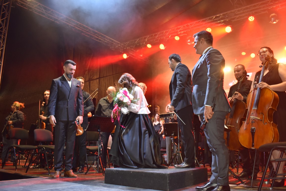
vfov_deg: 41.7
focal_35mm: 32
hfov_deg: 59.5
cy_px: 96
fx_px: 250
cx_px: 143
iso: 1000
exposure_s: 1/60
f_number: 3.8
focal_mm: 21
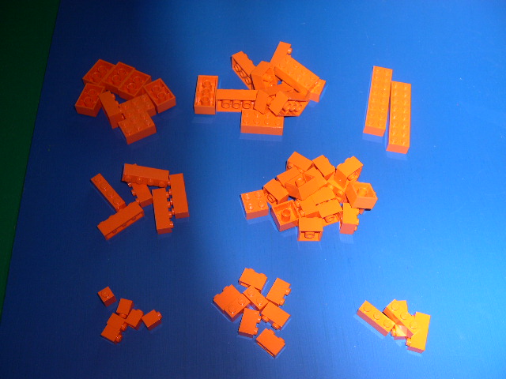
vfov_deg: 37.7
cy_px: 190
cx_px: 253
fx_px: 555
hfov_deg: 49.0
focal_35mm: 38
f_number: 2.8
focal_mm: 8
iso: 100
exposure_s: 1/60
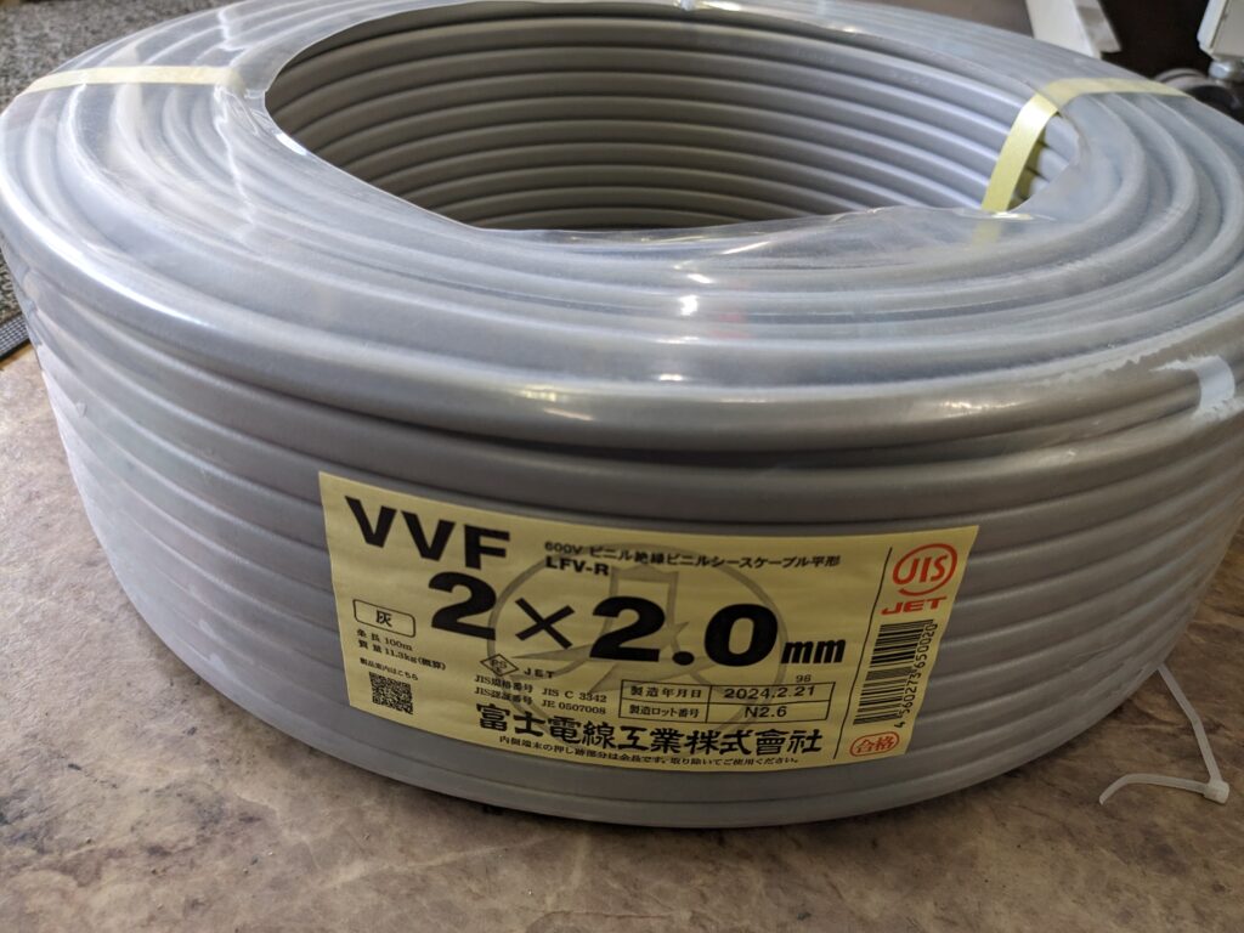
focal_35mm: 27
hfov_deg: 65.3
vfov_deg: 51.4
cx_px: 622
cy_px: 466
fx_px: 970
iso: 91
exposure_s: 1/99.9
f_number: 1.73
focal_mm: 4.38
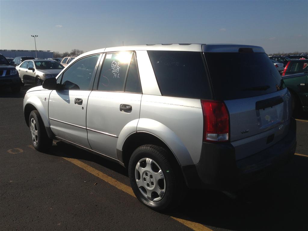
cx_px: 154
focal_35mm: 33
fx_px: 294
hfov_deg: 55.4
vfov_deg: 42.9
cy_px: 116
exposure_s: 1/2584
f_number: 2.4
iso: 50
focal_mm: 4.13
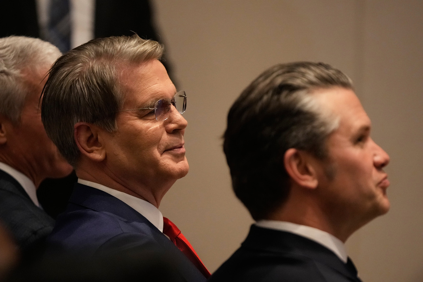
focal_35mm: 300
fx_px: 3525
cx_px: 212
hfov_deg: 6.9
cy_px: 141
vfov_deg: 4.6
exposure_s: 1/250
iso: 4000
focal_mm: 200
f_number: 2.8
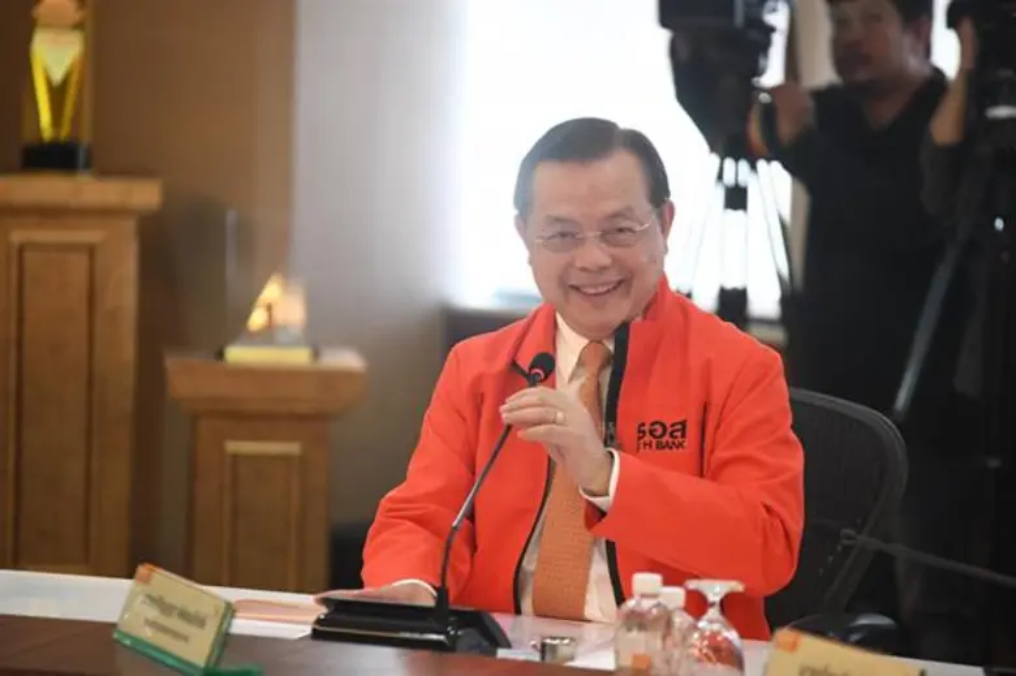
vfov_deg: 7.6
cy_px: 338
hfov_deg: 11.4
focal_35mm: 180
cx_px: 508
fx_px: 5077
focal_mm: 180
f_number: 2.8
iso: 3200
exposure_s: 1/160
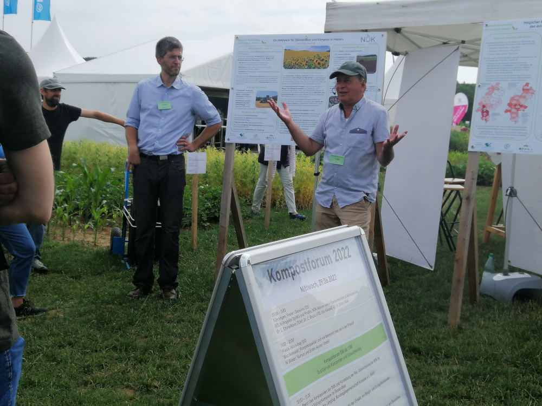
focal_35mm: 45
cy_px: 203
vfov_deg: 32.2
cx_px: 271
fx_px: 705
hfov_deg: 42.1
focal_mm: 3.95
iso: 50
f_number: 1.8
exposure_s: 1/1656
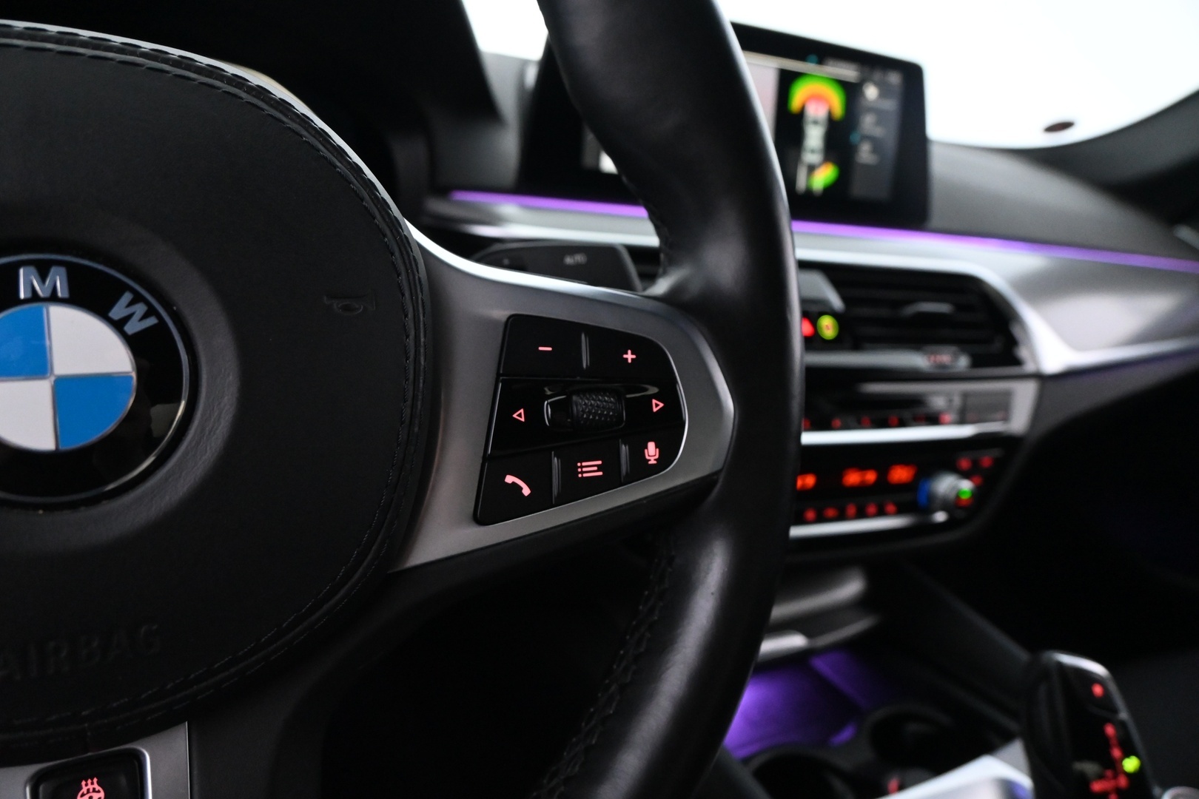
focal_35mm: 27
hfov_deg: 67.4
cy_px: 400
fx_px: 899
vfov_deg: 47.9
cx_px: 600
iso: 4000
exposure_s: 1/30
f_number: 5
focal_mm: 18
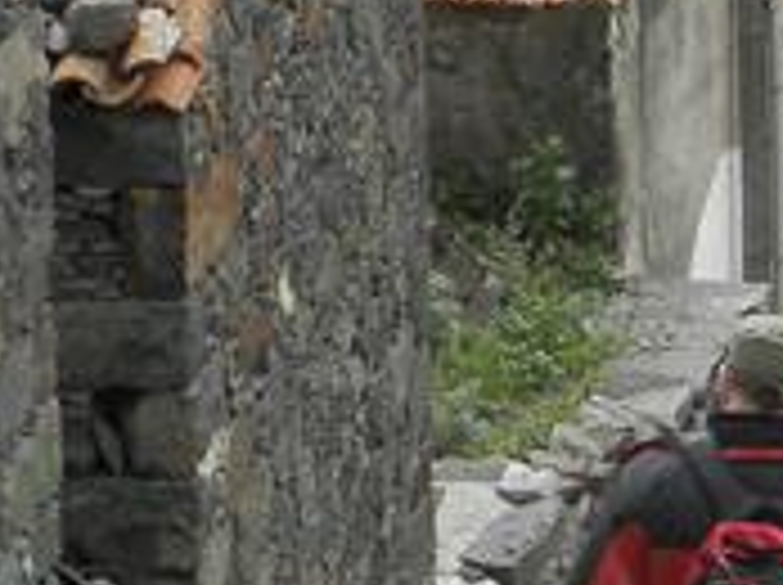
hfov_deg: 7.3
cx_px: 418
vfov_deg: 5.5
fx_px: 6121
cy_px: 297
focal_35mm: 271
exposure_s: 1/125
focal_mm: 8.2
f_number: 3.6
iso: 80
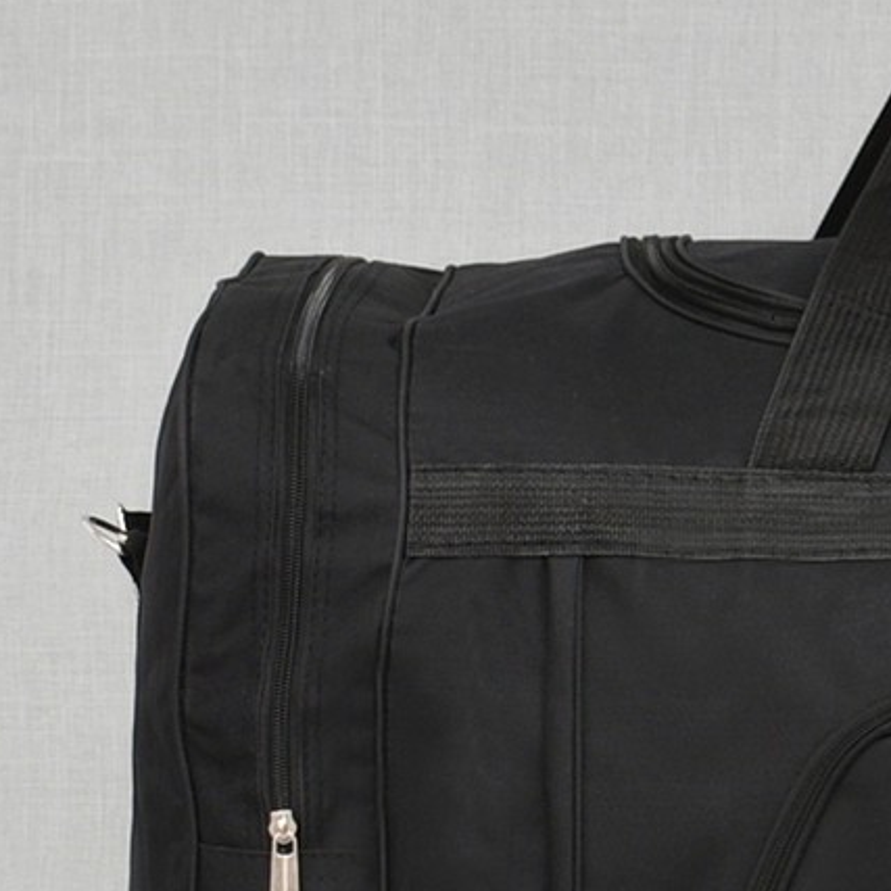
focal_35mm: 103
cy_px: 482
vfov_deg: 16.8
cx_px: 1158
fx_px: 3007
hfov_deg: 16.0
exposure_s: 1/60
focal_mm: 27
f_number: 5.6
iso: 100
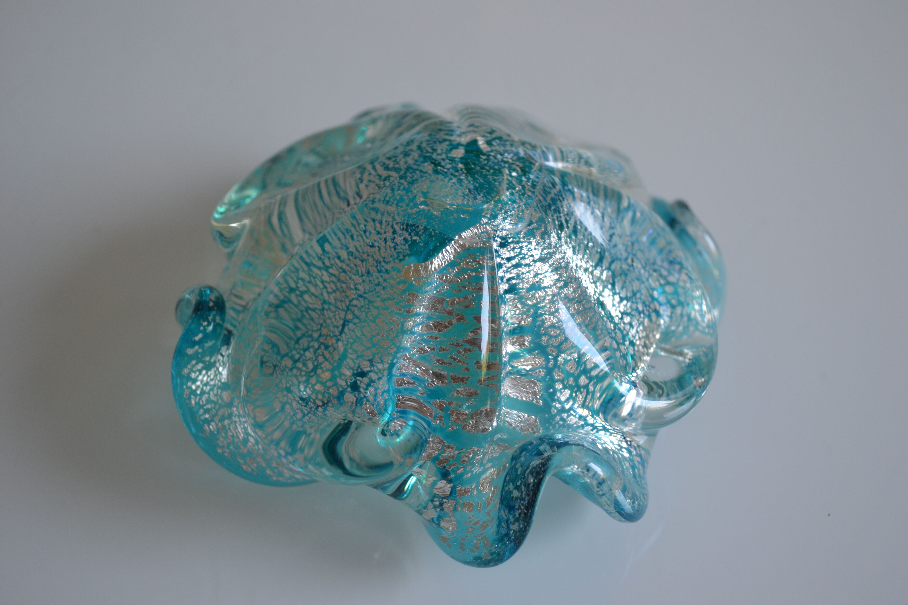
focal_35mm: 48
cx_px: 454
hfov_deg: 41.1
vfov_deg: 28.1
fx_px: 1211
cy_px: 302
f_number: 4.8
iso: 400
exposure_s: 1/50
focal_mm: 32
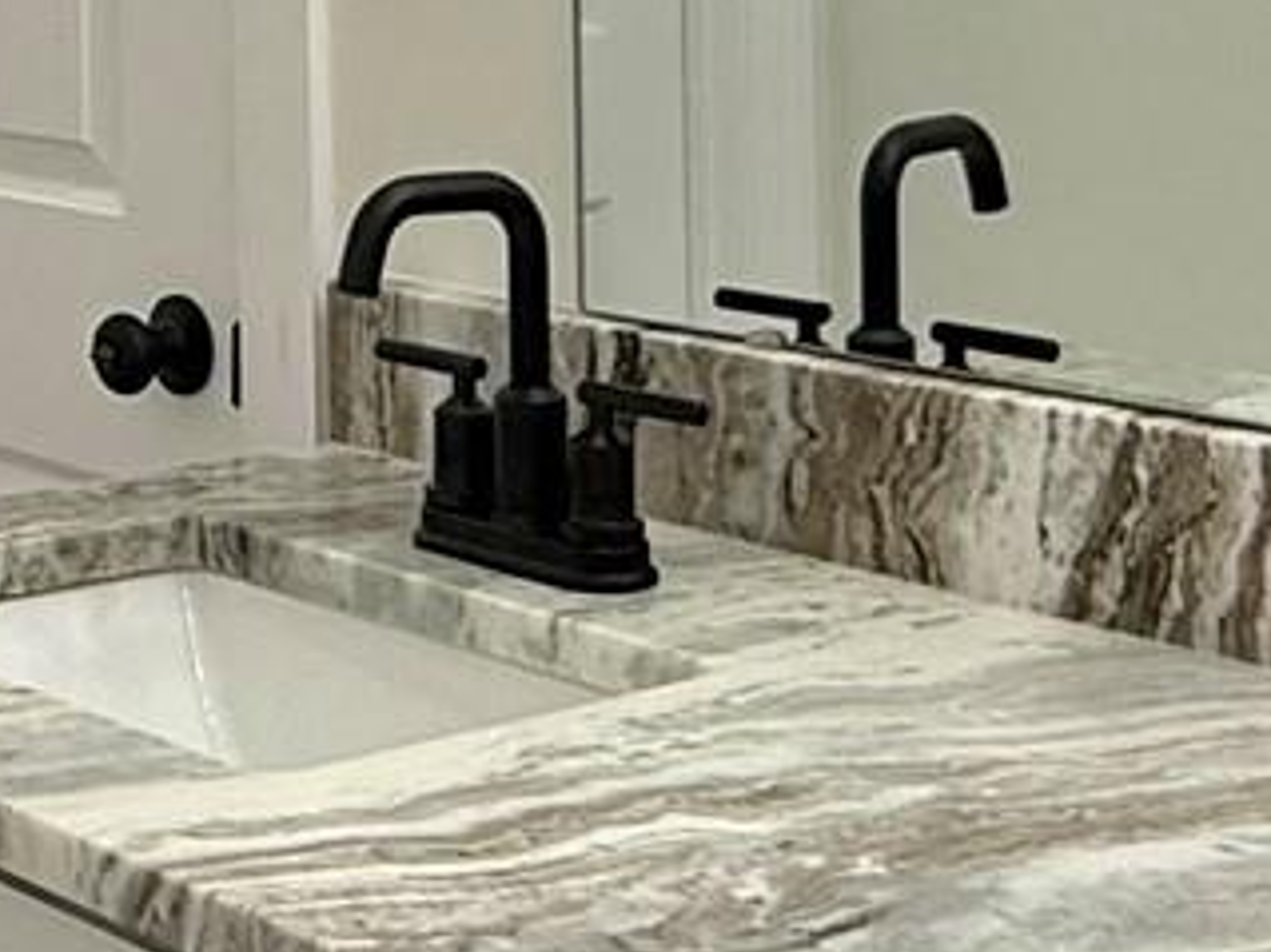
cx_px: 12
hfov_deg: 21.1
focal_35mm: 90
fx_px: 3303
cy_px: -84
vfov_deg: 16.0
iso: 80
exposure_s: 1/120
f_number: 2.2
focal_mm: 2.22
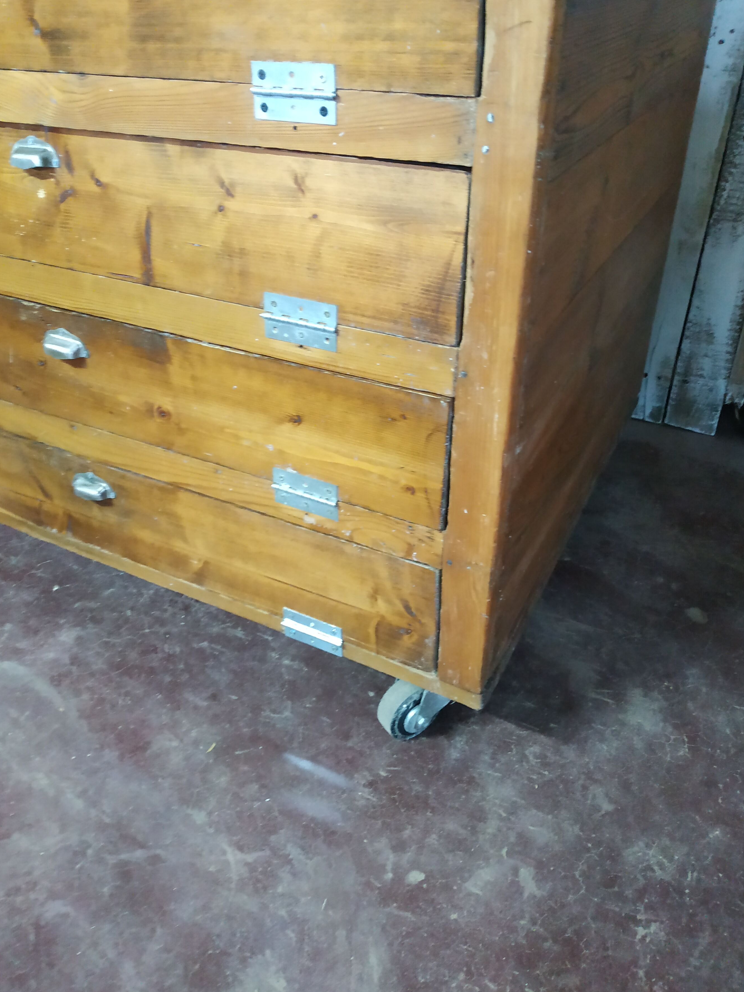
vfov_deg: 65.3
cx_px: 349
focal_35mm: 27
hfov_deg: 51.3
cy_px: 464
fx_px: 774
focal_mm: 3.94
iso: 800
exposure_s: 1/20
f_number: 1.9
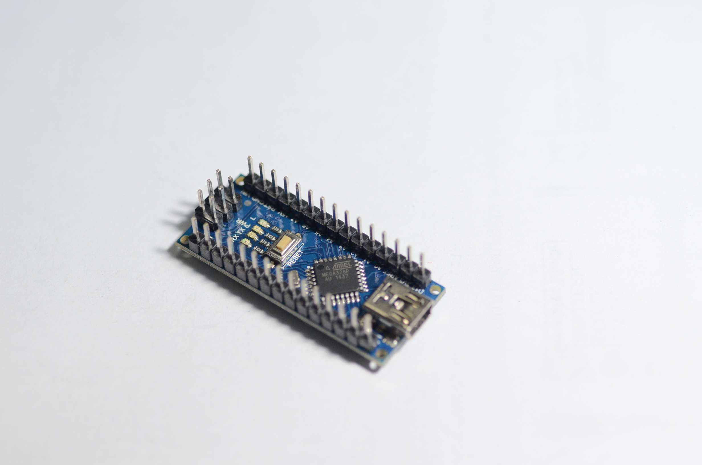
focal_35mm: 90
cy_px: 232
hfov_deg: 22.7
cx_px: 351
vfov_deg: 15.1
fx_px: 1751
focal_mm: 60
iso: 800
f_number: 4
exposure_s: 1/250
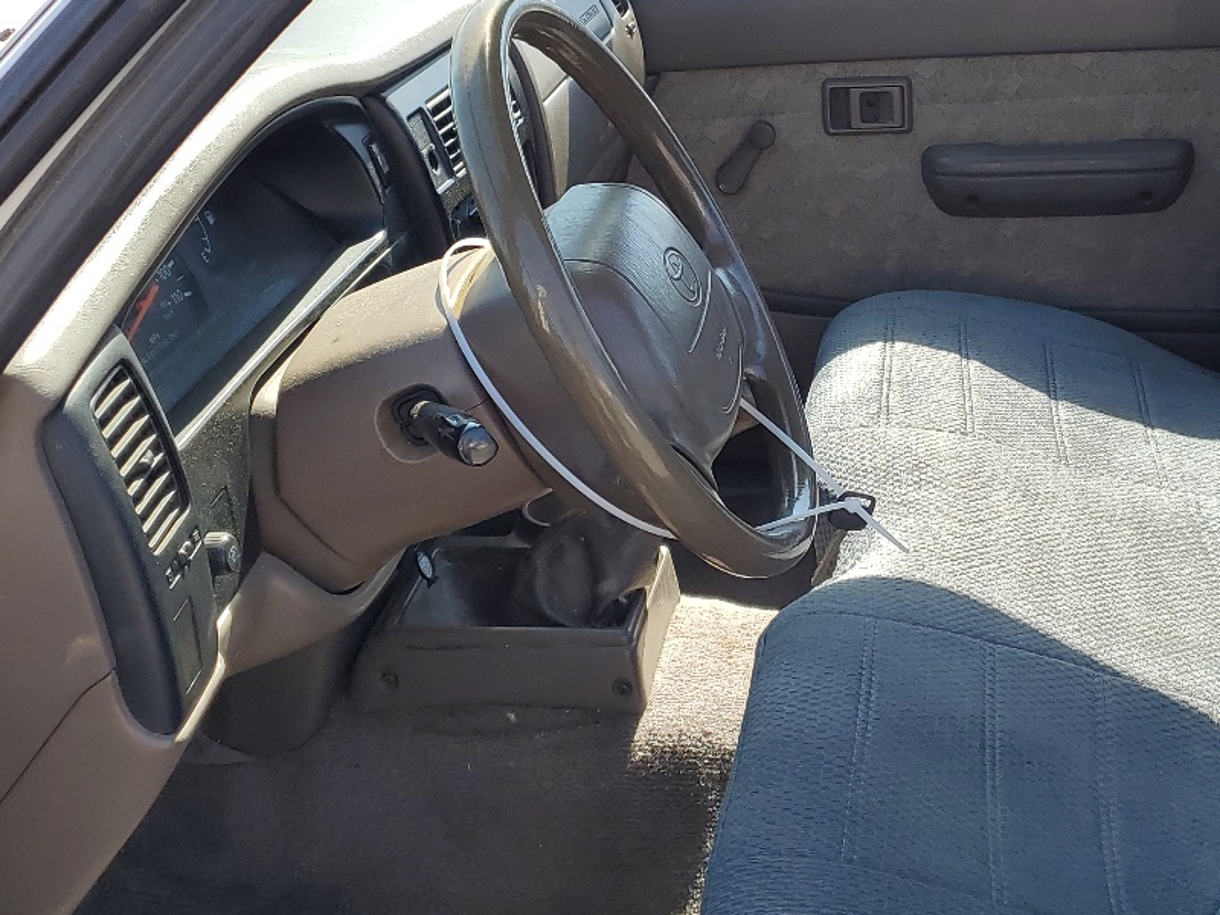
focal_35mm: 52
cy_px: 471
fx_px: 1833
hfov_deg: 36.1
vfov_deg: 28.0
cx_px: 895
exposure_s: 1/833
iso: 50
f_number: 1.5
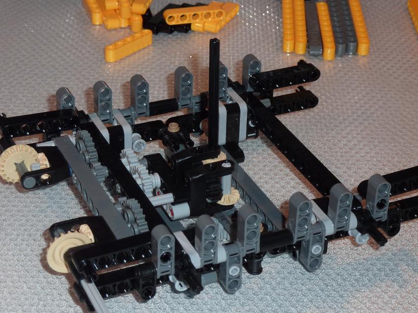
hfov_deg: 21.3
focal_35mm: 92
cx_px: 216
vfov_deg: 16.1
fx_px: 1111
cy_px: 160
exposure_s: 1/30
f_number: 4.1
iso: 100
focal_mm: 11.9
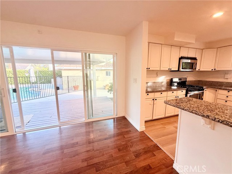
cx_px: 116
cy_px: 87
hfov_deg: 102.1
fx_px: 94
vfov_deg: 85.7
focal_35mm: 14
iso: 80
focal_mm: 2.22
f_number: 2.2
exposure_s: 1/120
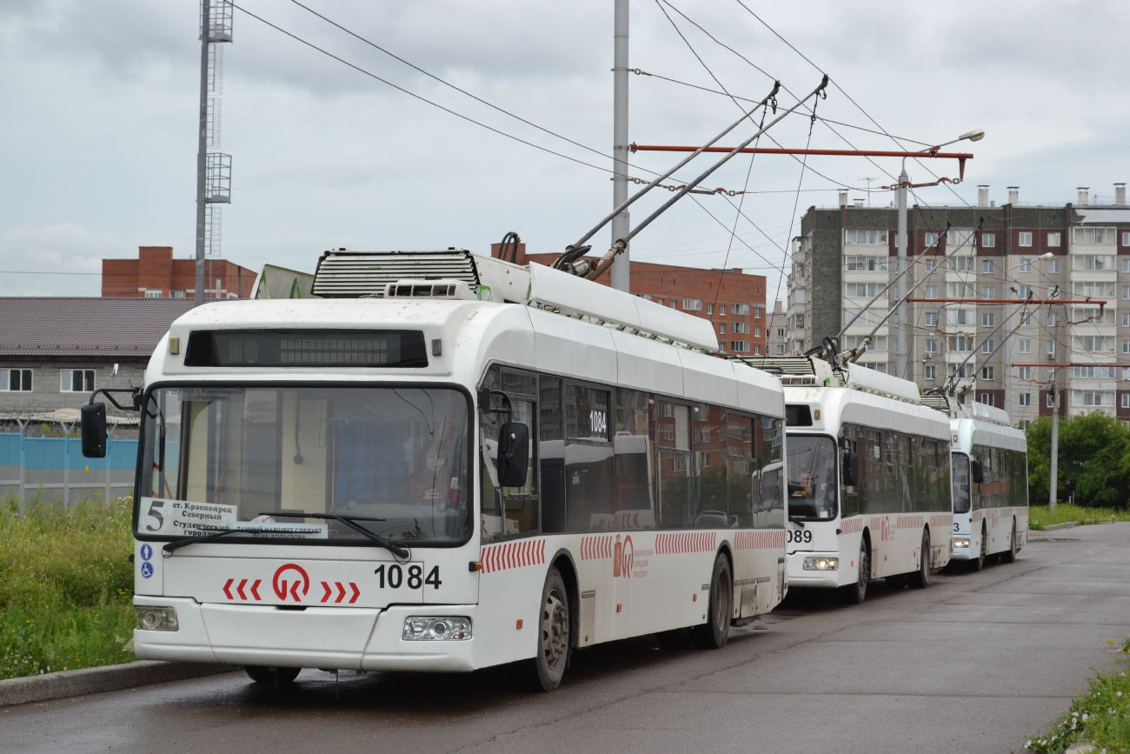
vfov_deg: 16.6
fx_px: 2590
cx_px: 565
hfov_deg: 24.6
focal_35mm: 82
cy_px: 377
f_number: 9
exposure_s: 1/640
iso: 400
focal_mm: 55
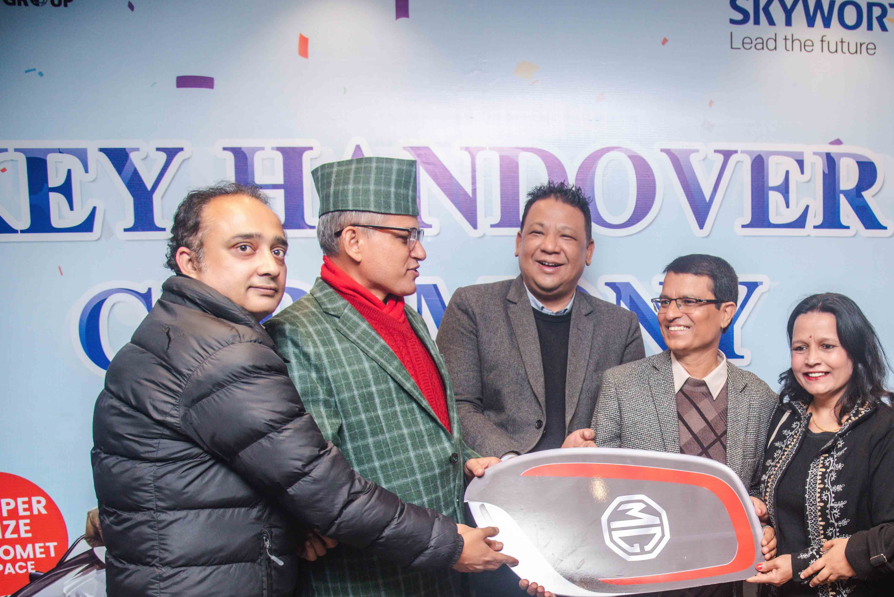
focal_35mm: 37
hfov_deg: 49.9
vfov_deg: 35.3
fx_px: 919
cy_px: 440
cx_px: 665
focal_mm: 24
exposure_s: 1/160
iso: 1250
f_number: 4
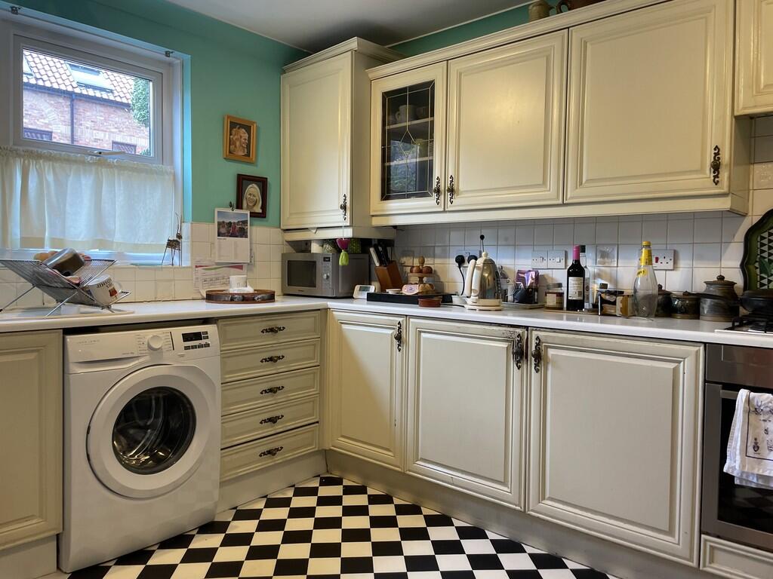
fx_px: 581
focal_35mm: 26
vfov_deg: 53.1
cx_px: 386
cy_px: 290
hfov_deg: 67.3
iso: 80
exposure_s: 1/100
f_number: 1.6
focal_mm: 4.2
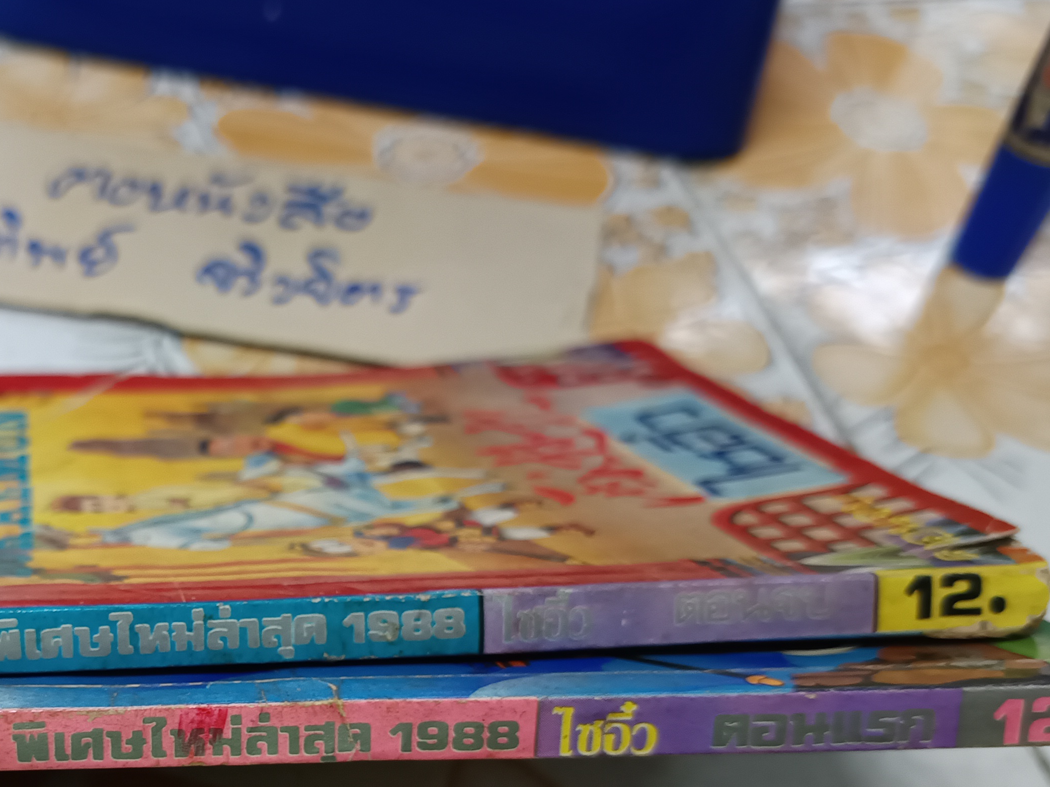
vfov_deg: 30.6
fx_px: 1395
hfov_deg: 39.5
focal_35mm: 46
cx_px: 196
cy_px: 651
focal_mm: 5.31
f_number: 1.7
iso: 1060
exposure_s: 1/33.3
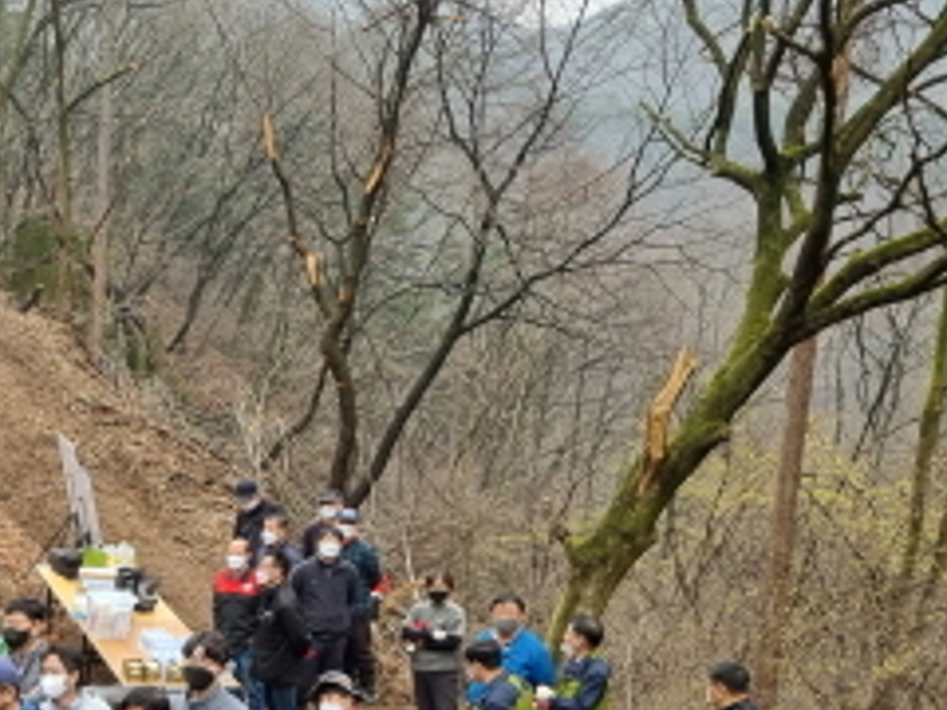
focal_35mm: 65
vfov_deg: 21.5
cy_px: 777
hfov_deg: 26.8
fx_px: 1778
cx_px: -154
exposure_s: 1/405
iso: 50
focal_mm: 5.4
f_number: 1.8
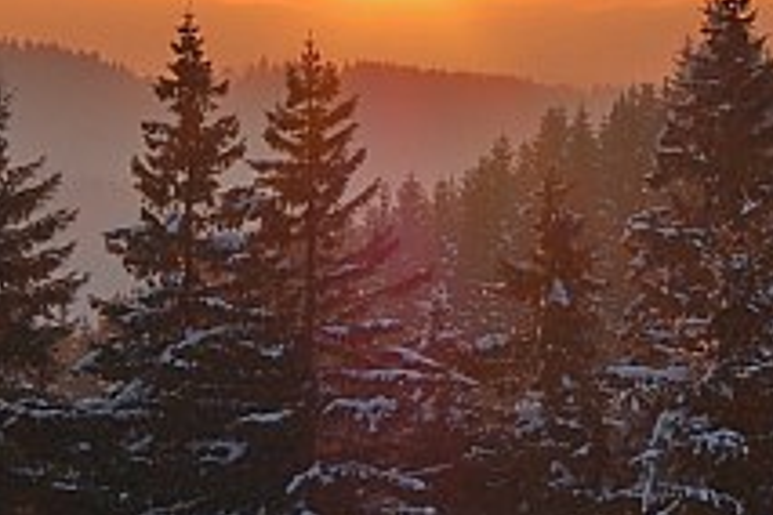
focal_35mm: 267
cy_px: 303
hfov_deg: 7.7
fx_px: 5733
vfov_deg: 5.1
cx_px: 472
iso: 200
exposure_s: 1/200
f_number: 7.1
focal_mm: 38
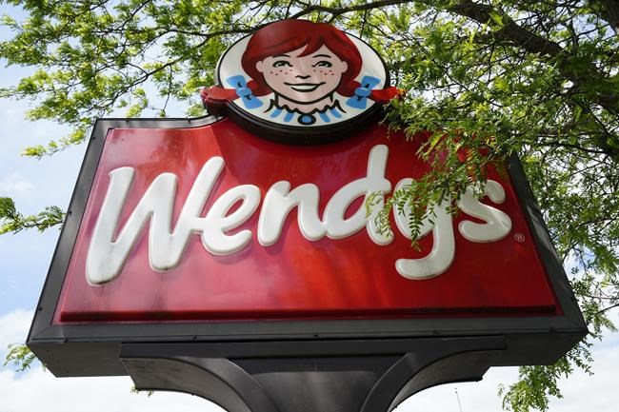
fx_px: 498
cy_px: 206
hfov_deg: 63.7
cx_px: 310
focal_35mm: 29
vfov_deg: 44.9
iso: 200
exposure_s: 1/320
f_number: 7.1
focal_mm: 29
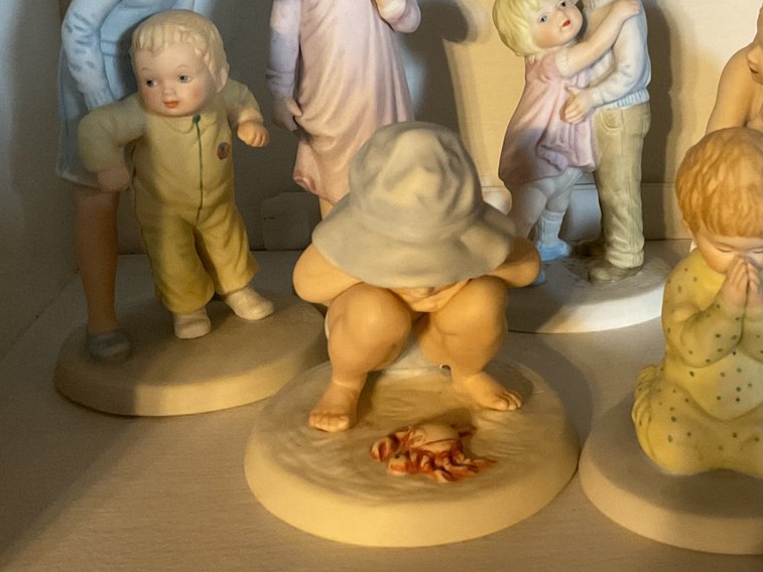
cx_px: 551
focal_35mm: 58
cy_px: 186
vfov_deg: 25.1
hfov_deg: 32.7
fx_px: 1279
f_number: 1.8
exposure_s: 1/40
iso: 250
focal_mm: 3
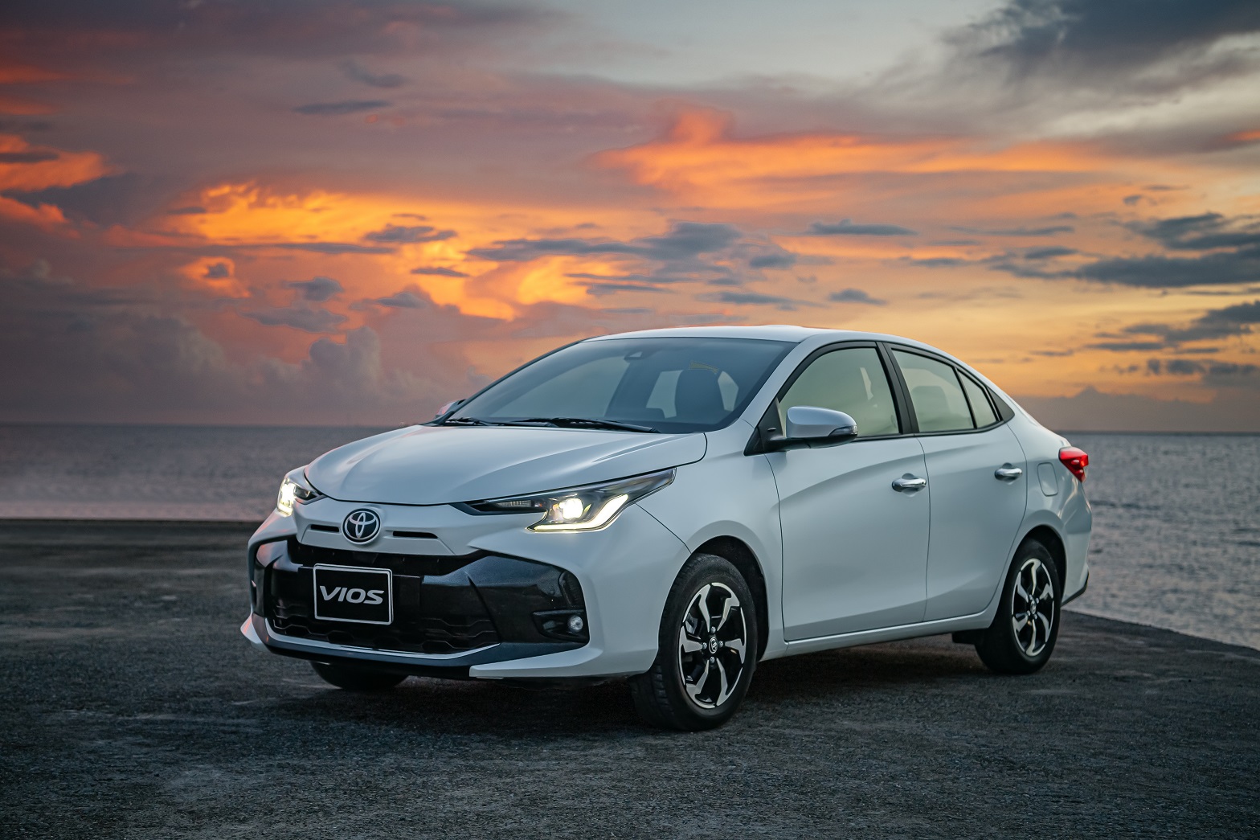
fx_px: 2030
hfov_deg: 34.5
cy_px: 420
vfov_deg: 23.4
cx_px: 630
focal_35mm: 58
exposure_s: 1/50
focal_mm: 58
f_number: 4
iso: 1000
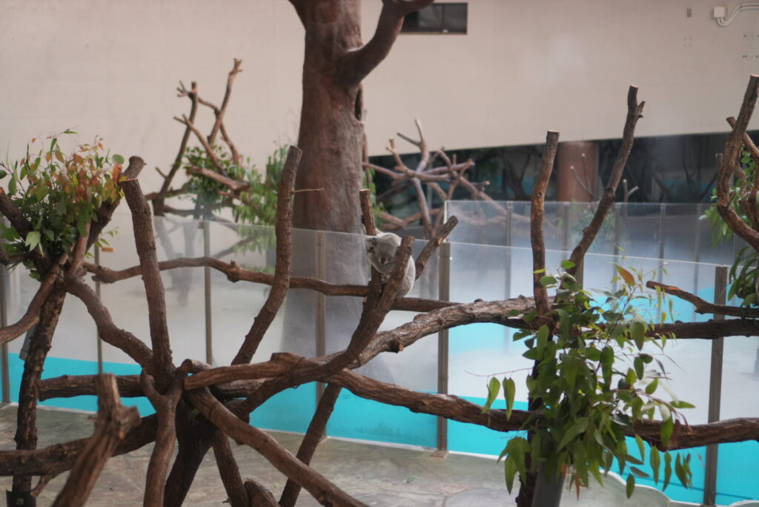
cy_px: 254
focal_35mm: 52
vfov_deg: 25.8
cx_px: 380
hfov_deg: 37.8
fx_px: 1107
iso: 1250
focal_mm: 35
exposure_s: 1/250
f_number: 1.8
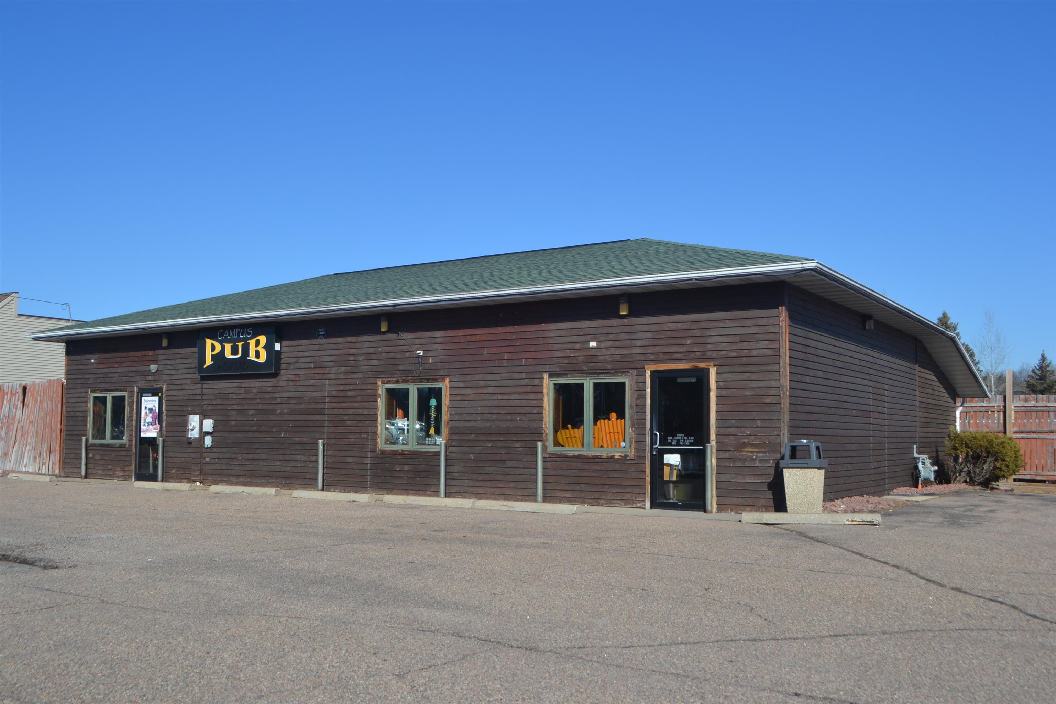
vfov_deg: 40.0
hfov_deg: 57.2
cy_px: 352
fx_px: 968
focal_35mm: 33
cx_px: 528
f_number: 7.1
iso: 100
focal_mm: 22
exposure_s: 1/200
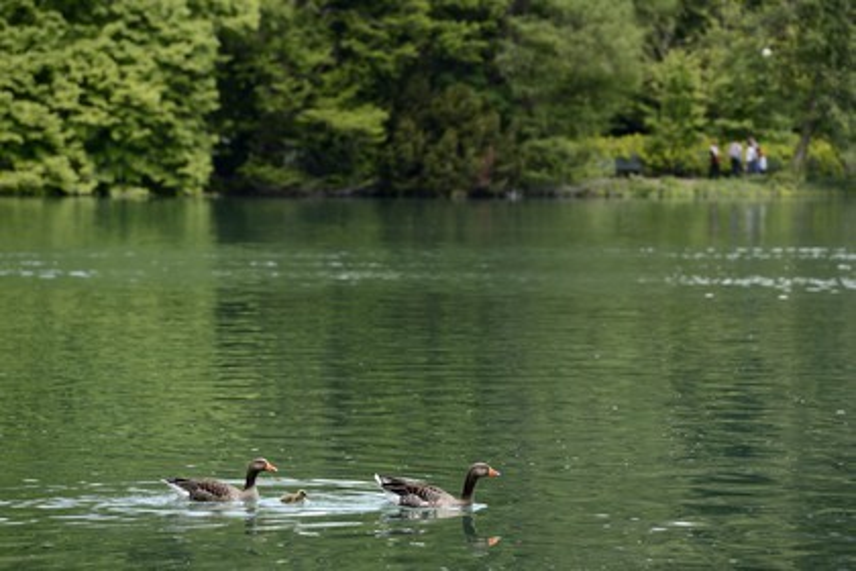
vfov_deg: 6.9
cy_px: 286
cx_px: 428
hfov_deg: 10.3
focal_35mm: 200
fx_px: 4755
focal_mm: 200
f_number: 6.3
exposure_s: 1/320
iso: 200
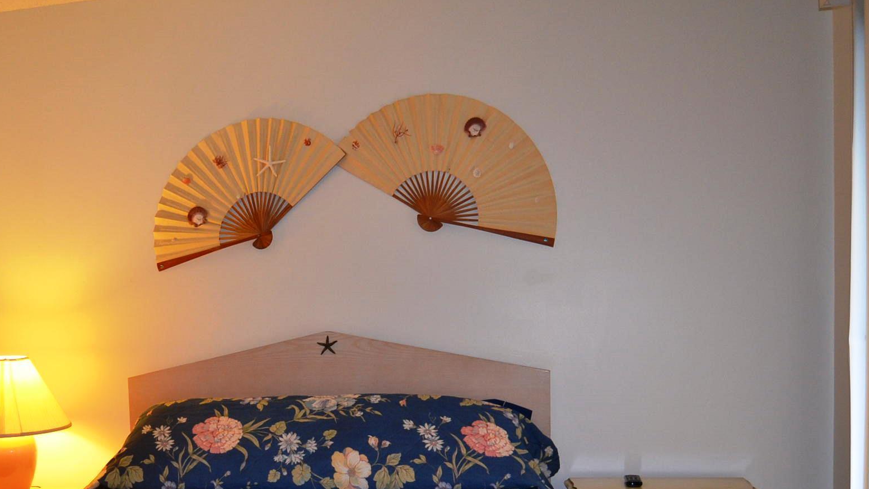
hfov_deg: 47.8
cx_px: 316
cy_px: 411
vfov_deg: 27.6
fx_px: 968
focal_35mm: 42
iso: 560
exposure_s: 1/60
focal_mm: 18
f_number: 3.5
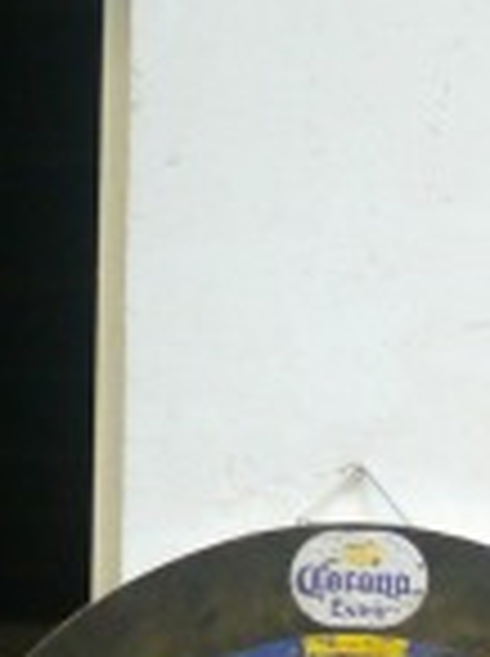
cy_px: 1053
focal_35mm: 227
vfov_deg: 8.5
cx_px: 1236
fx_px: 4297
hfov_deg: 6.2
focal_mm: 20
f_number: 1.7
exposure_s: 1/60
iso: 400
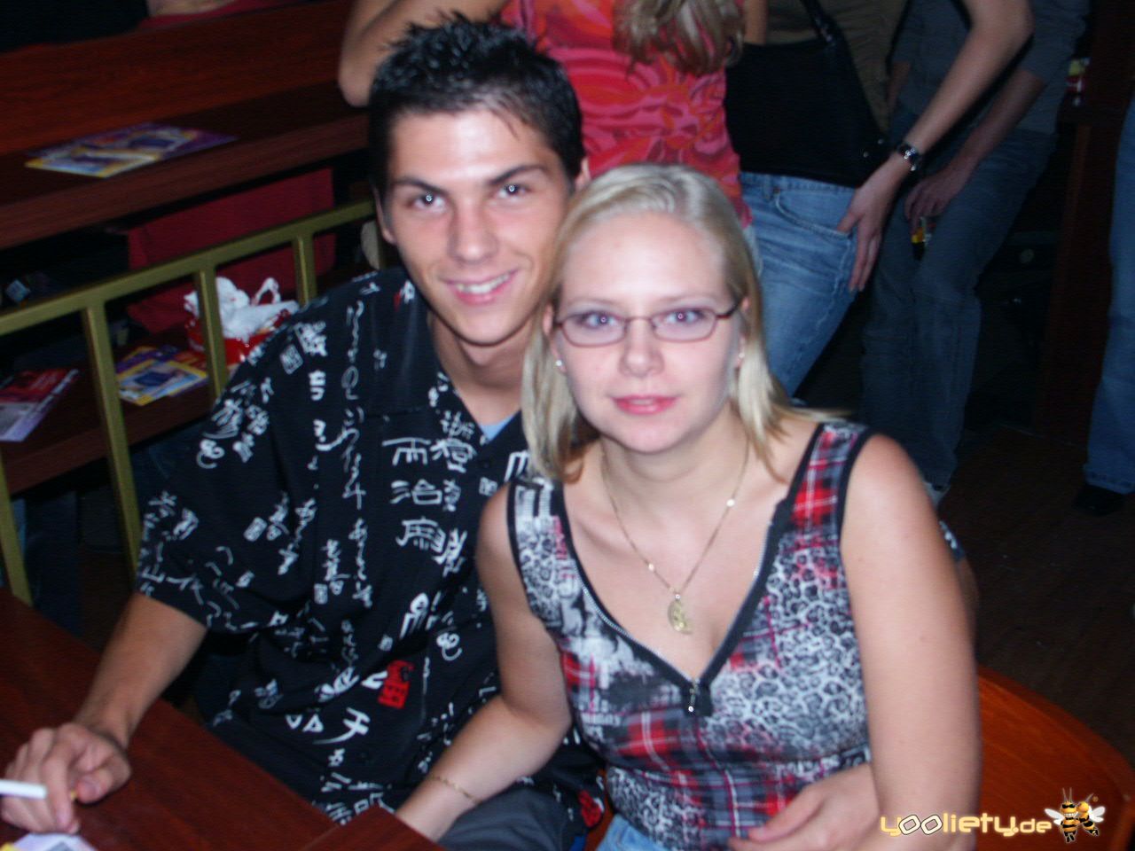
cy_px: 426
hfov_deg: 49.0
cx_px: 568
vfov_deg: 37.7
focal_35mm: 38
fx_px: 1246
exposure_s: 1/45
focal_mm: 9.77
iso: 200
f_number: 2.8
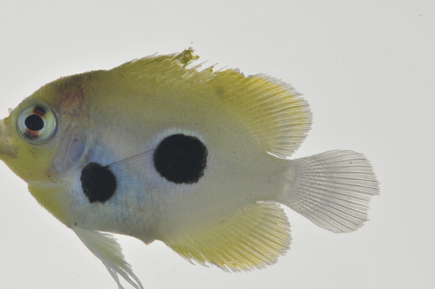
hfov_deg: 11.6
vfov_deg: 7.7
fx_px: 2143
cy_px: 151
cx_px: 197
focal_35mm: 178
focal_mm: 105
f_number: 25
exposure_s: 1/60
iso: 200
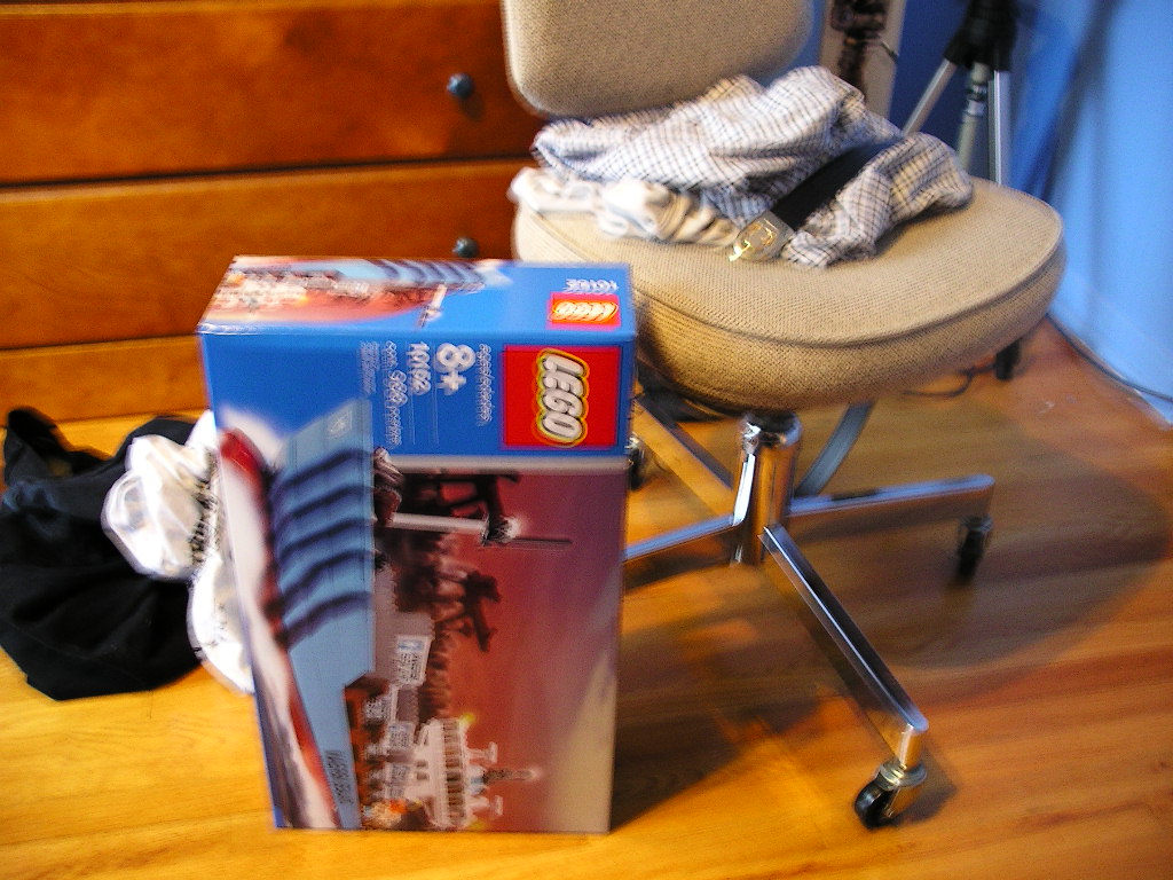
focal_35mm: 37
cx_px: 586
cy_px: 440
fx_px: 1254
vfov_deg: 38.7
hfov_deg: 50.1
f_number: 2.8
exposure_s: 1/2.94
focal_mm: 7.8
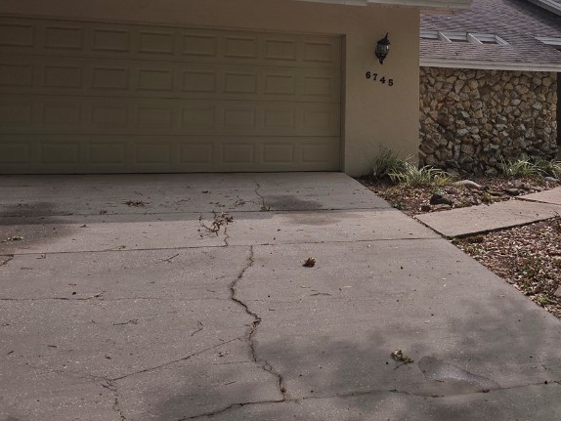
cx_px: 429
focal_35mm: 41
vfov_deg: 34.6
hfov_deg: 44.1
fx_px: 665
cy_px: 119
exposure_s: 1/1290
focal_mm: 6.3
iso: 12
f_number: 1.7
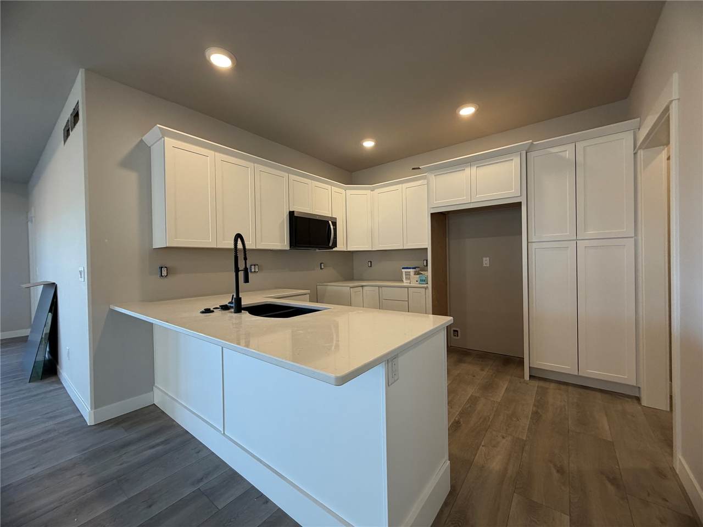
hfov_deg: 102.1
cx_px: 352
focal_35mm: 14
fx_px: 284
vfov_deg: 85.7
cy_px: 264
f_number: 2.2
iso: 200
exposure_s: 1/120
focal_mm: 2.22
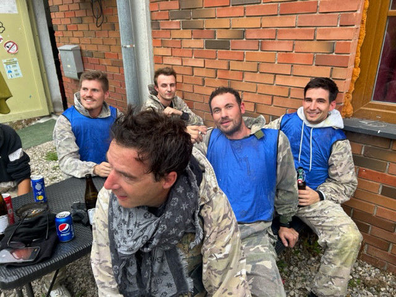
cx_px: 198
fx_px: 297
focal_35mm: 26
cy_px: 148
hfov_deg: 67.3
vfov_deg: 53.1
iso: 50
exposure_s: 1/121
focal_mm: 5.7
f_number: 1.5
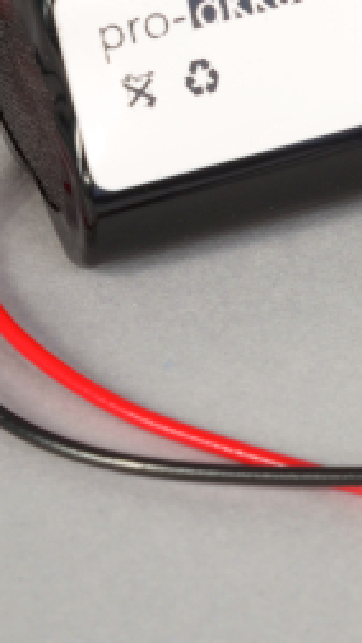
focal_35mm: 348
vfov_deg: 6.2
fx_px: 5931
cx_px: 808
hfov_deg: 3.5
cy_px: 102
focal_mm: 70
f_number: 11
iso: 200
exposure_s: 1/160
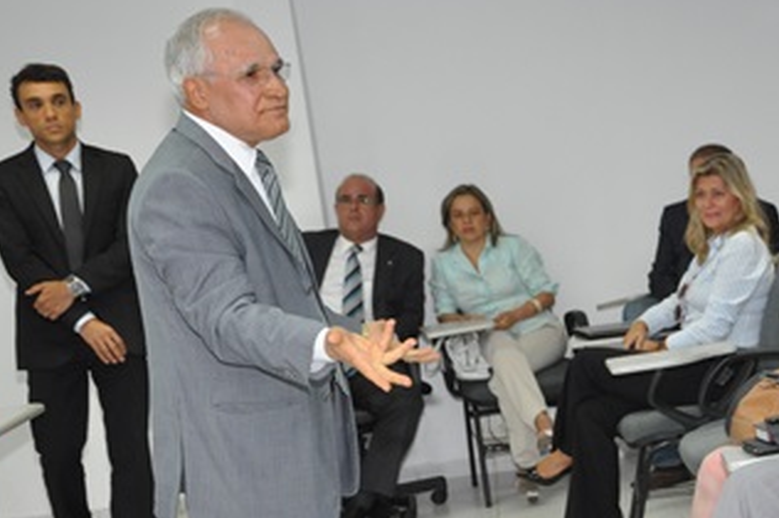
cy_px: 453
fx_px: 1967
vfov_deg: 14.9
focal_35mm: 91
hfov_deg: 21.7
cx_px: 762
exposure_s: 1/60
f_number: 5.6
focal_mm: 30
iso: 800
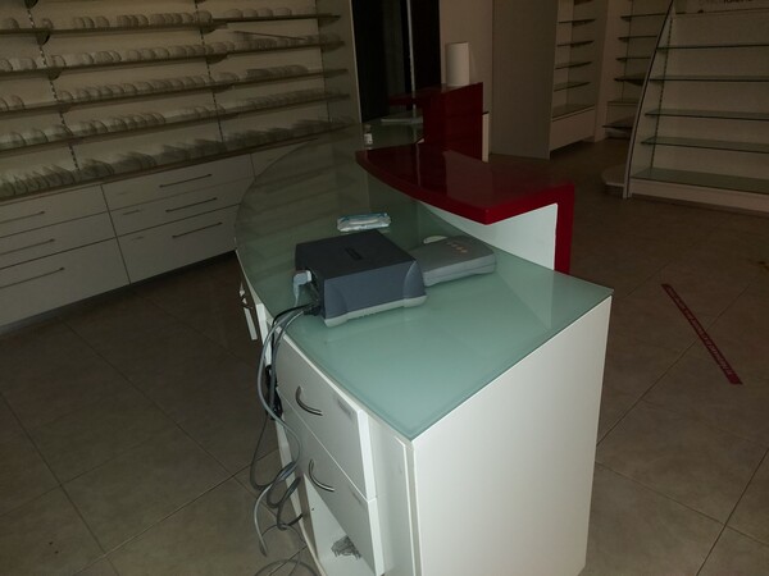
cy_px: 288
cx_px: 384
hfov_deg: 71.6
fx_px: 533
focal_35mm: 24
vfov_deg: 56.8
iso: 250
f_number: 1.8
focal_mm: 5.23
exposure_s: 1/25
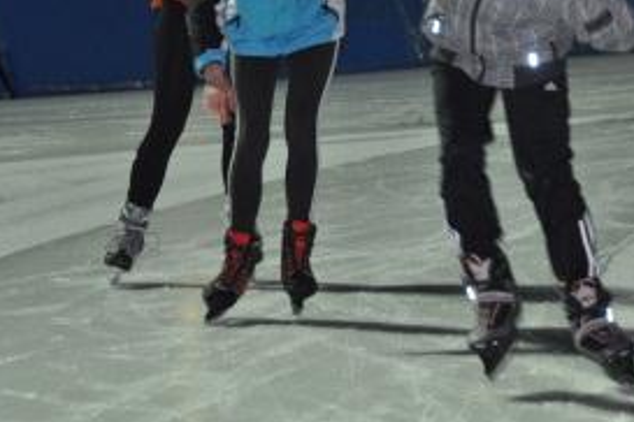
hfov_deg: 8.0
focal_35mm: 258
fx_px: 4540
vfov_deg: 5.3
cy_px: 83
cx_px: 348
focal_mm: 105
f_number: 5.3
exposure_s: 1/60
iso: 800
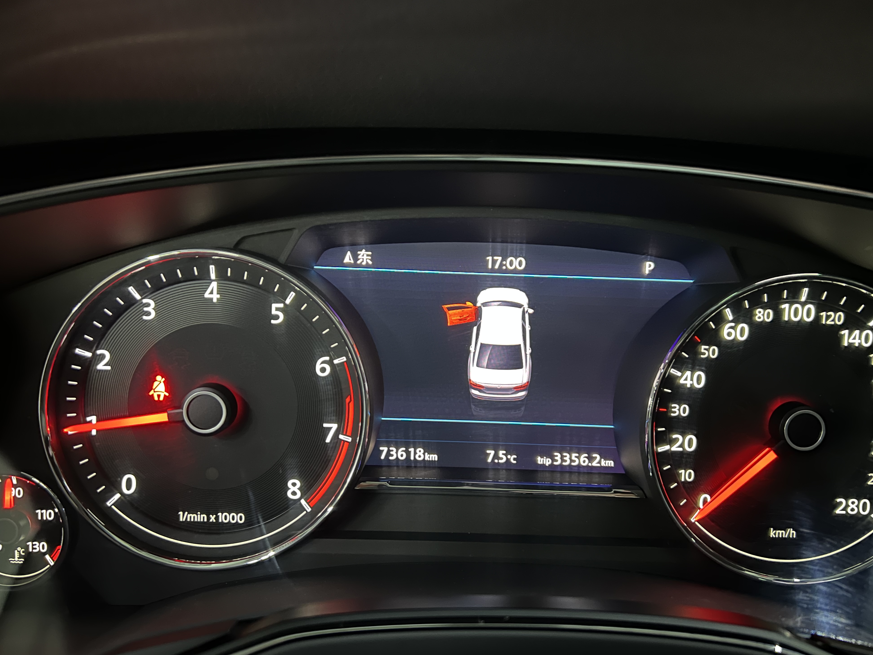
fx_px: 681
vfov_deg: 51.4
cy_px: 329
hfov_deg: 65.3
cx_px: 442
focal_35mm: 27
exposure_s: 1/10
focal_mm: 5.7
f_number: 1.5
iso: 640
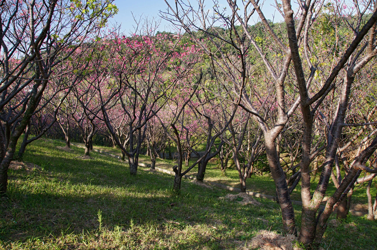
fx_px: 251
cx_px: 188
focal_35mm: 24
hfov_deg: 73.8
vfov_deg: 53.0
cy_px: 125
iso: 100
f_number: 7.1
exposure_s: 1/30
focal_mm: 16
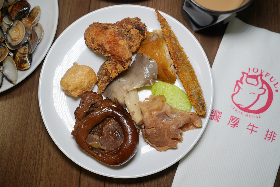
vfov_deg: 35.1
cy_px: 94
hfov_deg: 50.7
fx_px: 296
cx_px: 140
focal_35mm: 38
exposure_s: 1/60
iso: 160
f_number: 4
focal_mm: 38
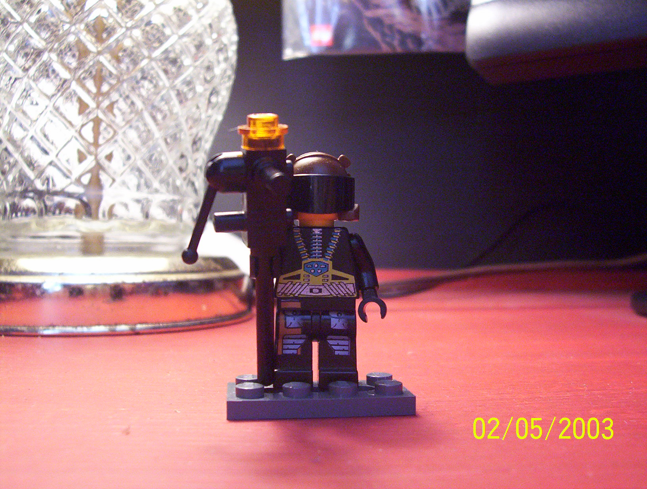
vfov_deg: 33.7
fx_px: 806
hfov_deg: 43.8
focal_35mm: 43
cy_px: 244
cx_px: 324
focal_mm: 5.77
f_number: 2.73
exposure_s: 1/35.3
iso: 200
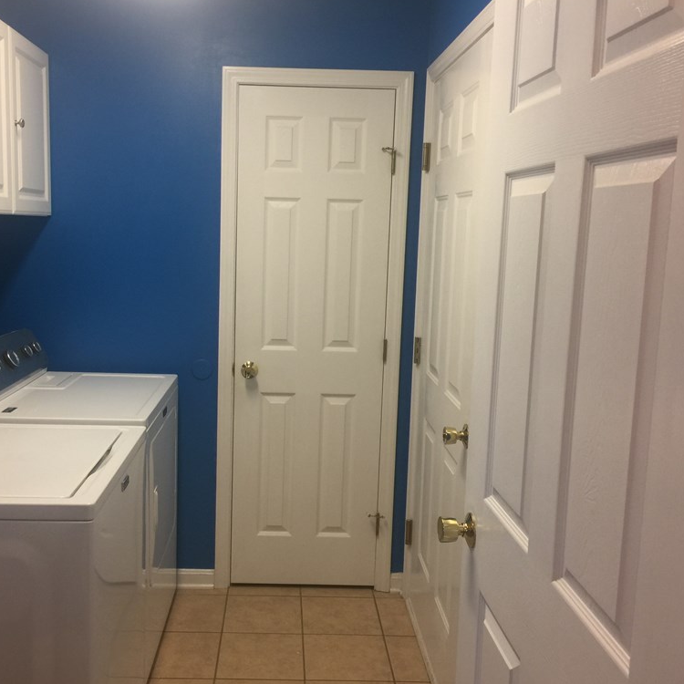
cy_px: 342
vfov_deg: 47.2
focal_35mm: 35
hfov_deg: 47.2
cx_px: 310
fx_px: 782
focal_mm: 4.15
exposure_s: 1/15
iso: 40
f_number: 2.2
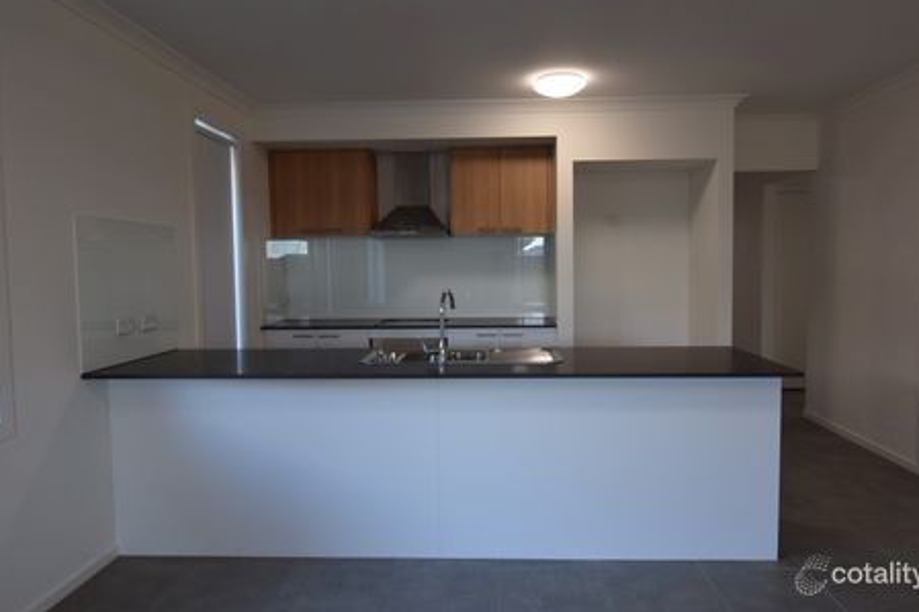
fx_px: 561
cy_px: 296
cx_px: 479
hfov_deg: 78.6
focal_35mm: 22
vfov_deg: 57.2
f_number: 5
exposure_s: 1/100
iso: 400
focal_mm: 14
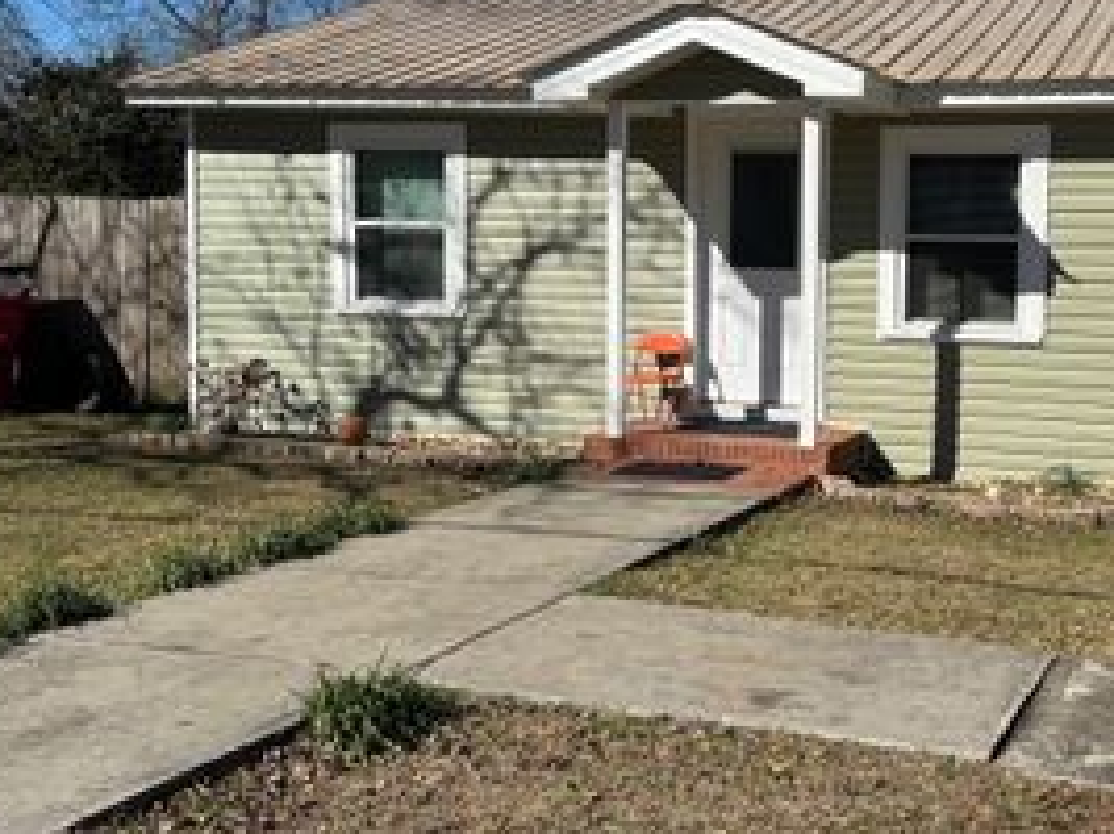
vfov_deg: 32.0
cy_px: 315
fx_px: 1448
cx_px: 784
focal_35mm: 45
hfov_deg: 41.3
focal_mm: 6.76
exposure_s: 1/6410
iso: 80
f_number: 1.78
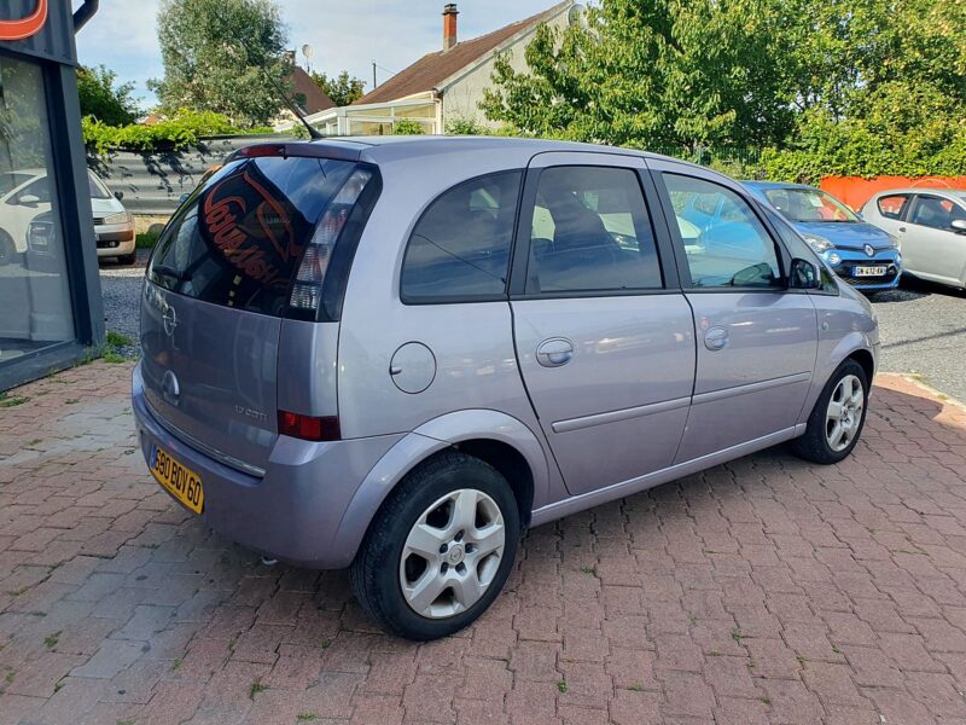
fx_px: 726
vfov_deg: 53.1
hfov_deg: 67.3
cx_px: 483
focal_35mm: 26
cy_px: 362
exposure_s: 1/694
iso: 50
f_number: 2.4
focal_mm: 4.32
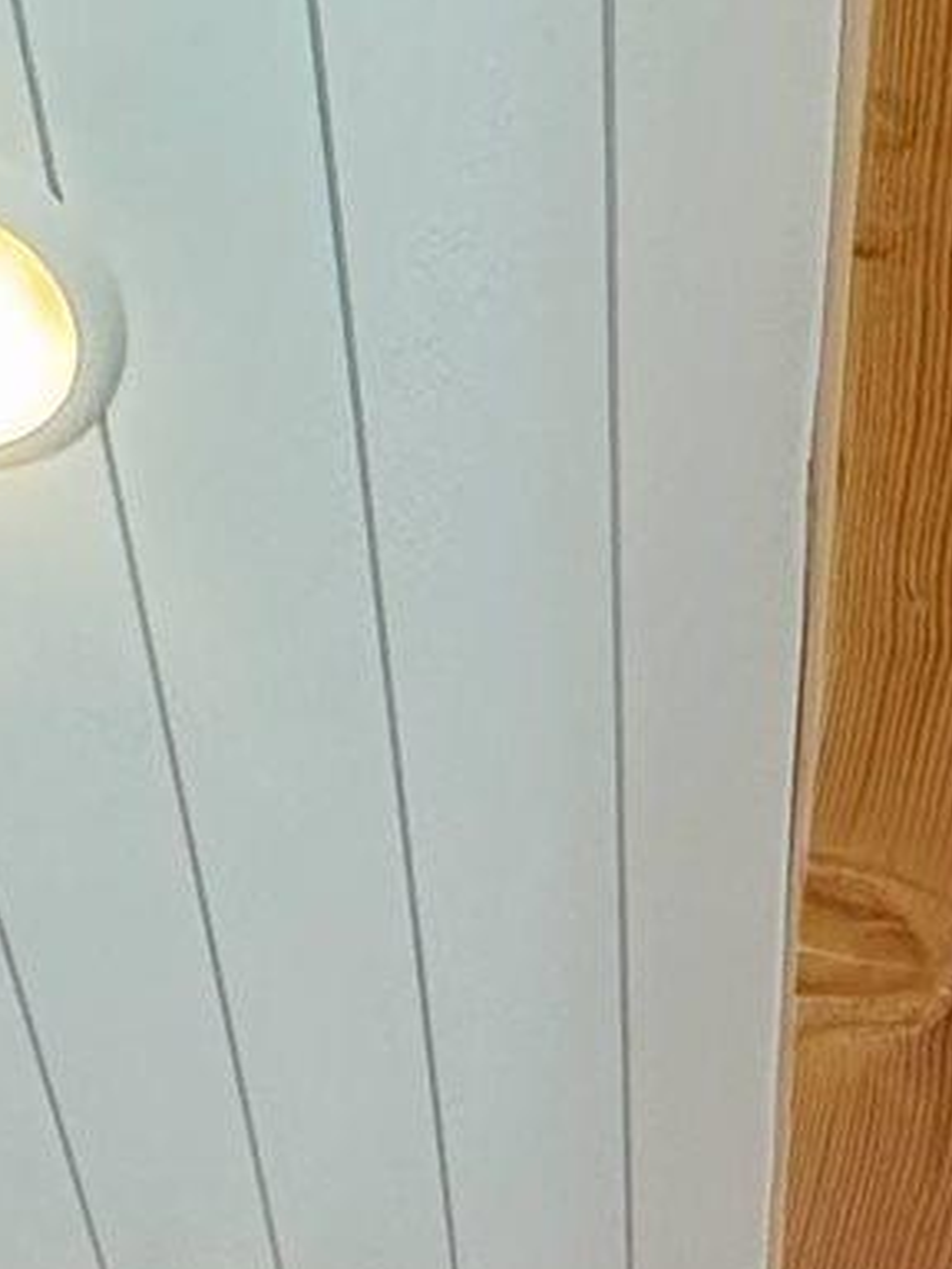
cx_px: 648
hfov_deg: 17.5
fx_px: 3080
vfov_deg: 14.4
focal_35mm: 84
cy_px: 3113
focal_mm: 2.22
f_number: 2.2
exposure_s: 1/120
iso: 250
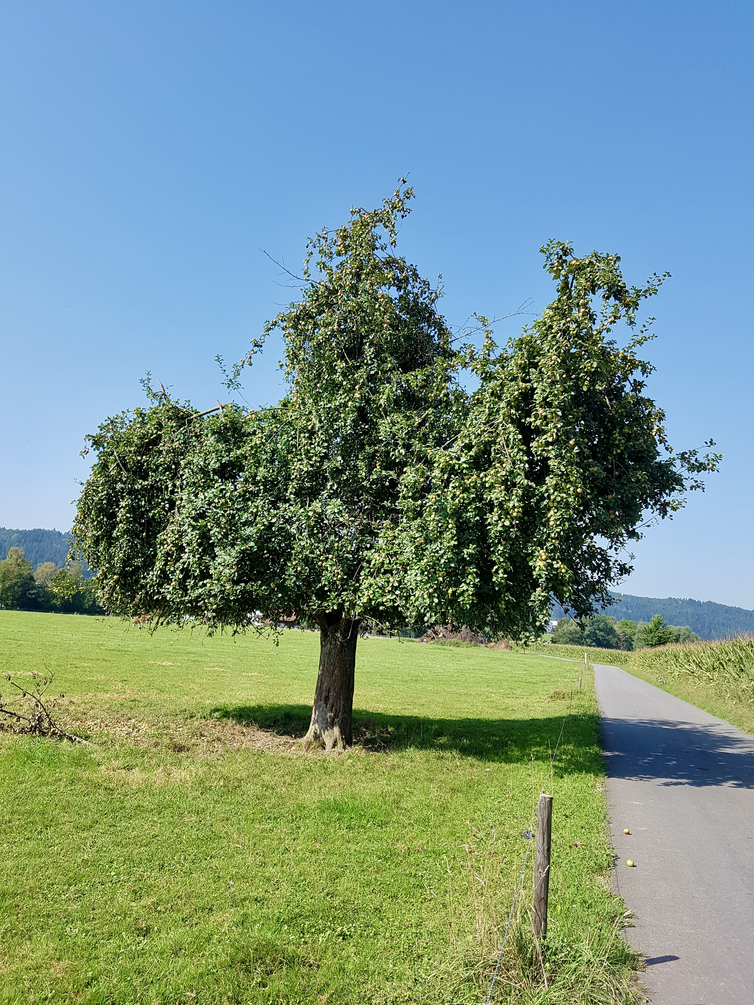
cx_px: 377
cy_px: 502
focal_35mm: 26
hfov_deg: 53.1
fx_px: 755
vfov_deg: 67.3
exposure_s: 1/1632
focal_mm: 4.2
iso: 50
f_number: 1.7
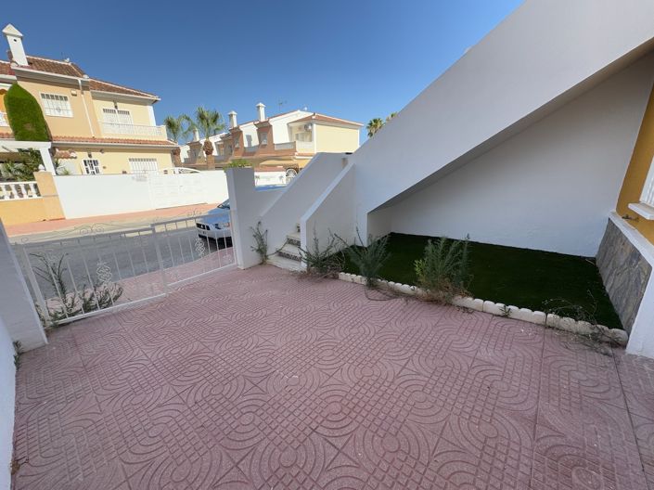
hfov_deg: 102.1
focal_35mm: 14
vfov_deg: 85.6
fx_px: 264
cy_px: 245
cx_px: 327
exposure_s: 1/707
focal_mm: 2.22
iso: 40
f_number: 2.2
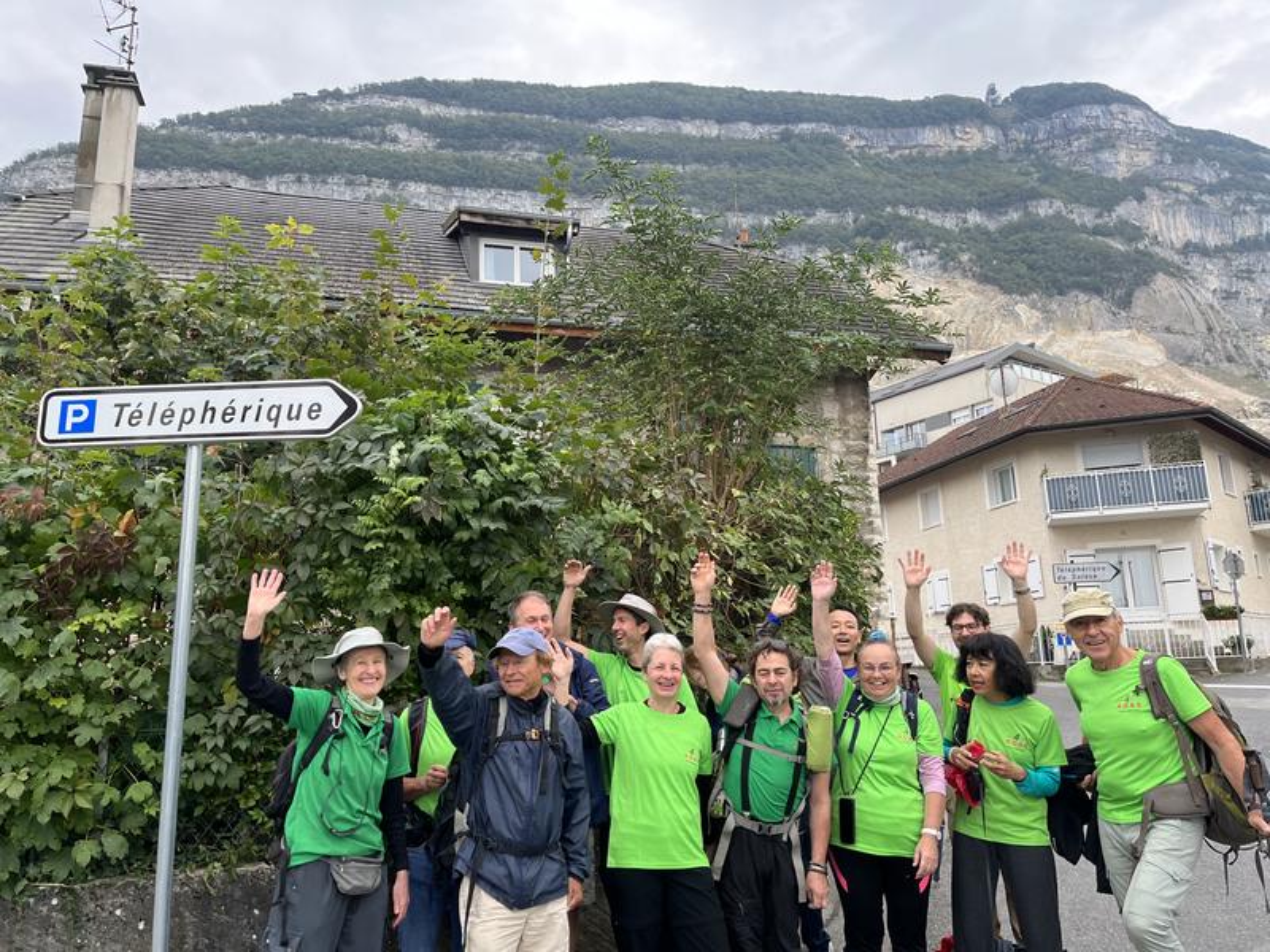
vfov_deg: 53.1
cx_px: 635
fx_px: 954
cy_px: 476
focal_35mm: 26
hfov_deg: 67.3
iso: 50
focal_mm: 5.1
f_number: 1.6
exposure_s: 1/331
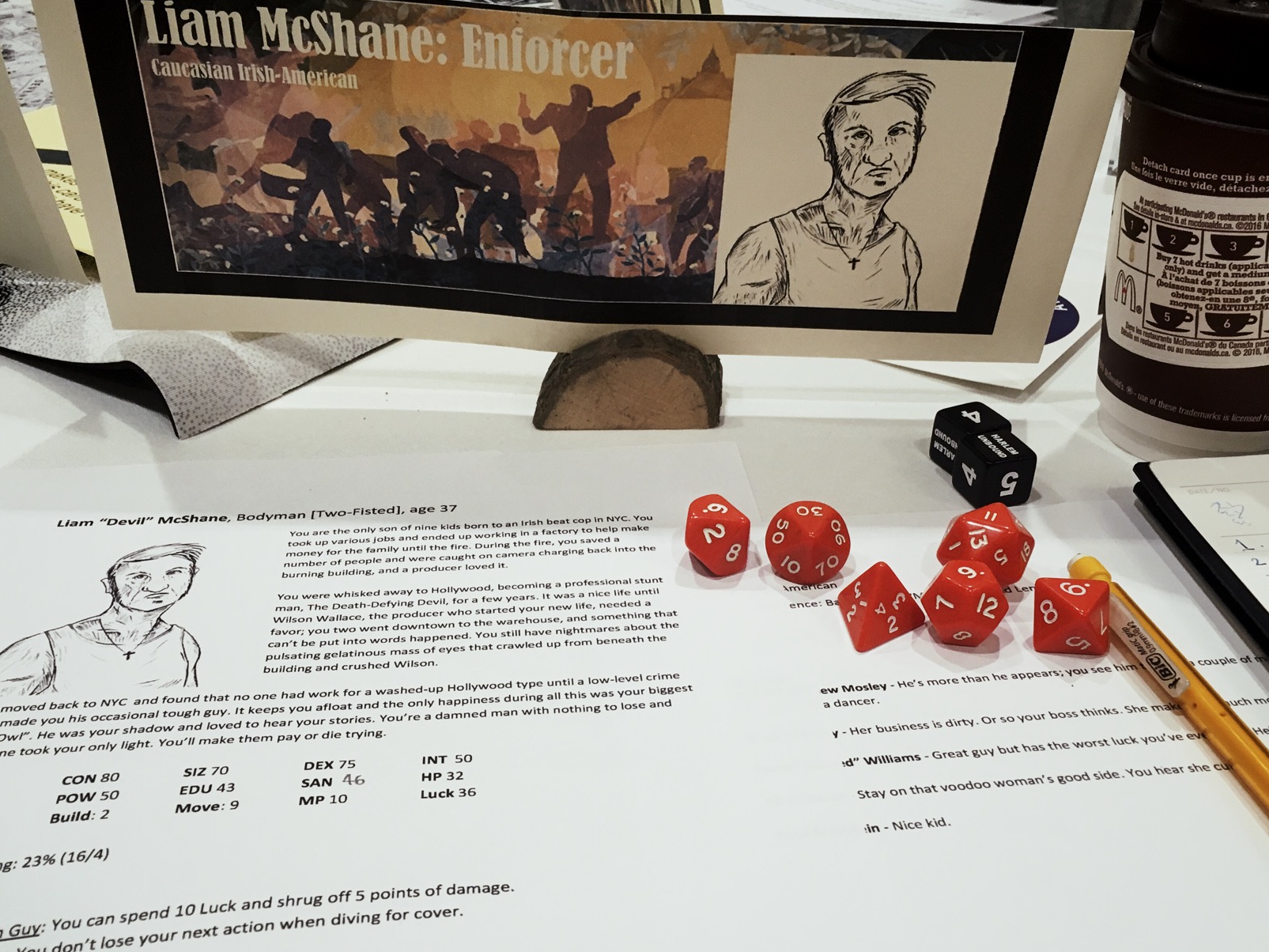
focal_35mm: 37
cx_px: 598
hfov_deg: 50.1
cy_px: 556
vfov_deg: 38.6
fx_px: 1356
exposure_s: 1/30
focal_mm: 4.15
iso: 80
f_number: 2.2
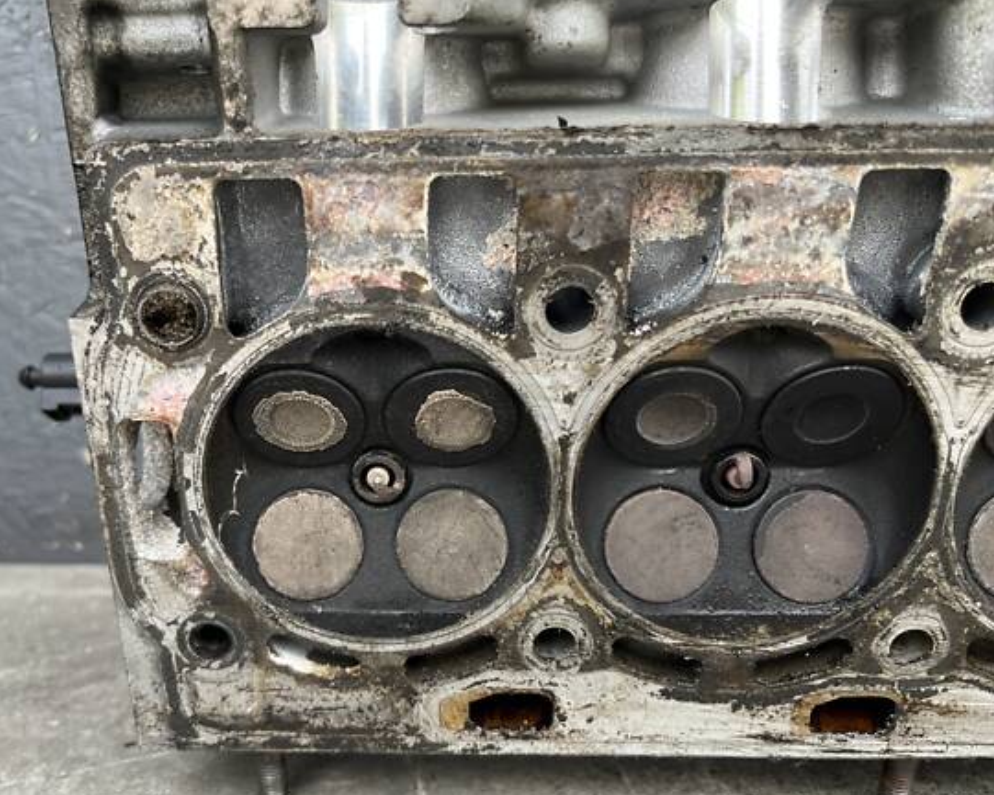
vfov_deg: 48.5
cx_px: 408
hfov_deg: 58.4
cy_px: 422
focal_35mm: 30
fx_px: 883
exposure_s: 1/154
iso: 40
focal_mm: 5.1
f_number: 1.6
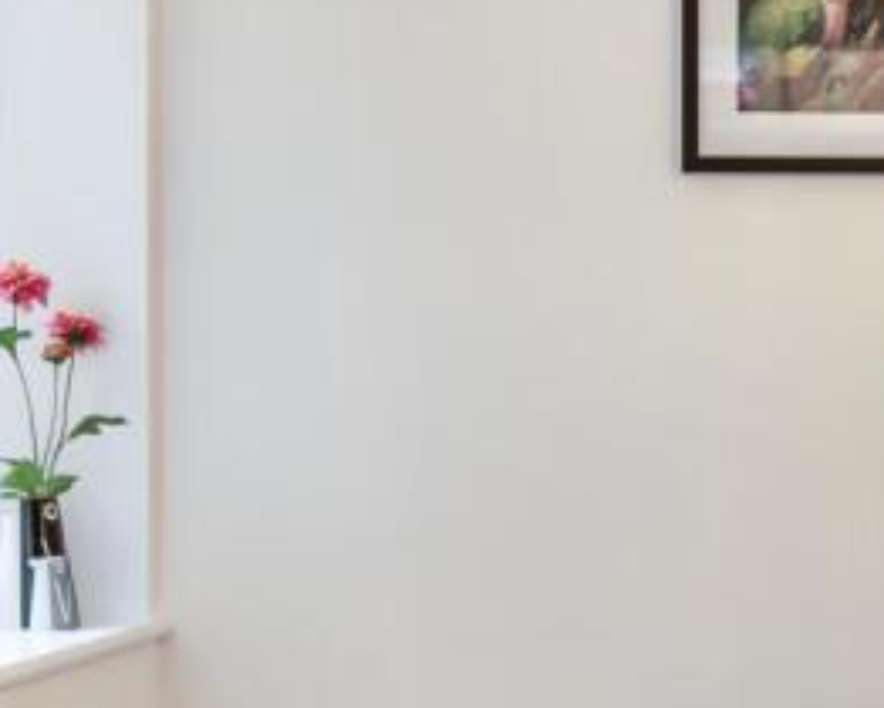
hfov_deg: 10.8
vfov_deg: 8.8
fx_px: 4608
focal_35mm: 176
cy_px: 501
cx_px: 1068
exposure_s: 1/60
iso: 400
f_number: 3.5
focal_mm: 50
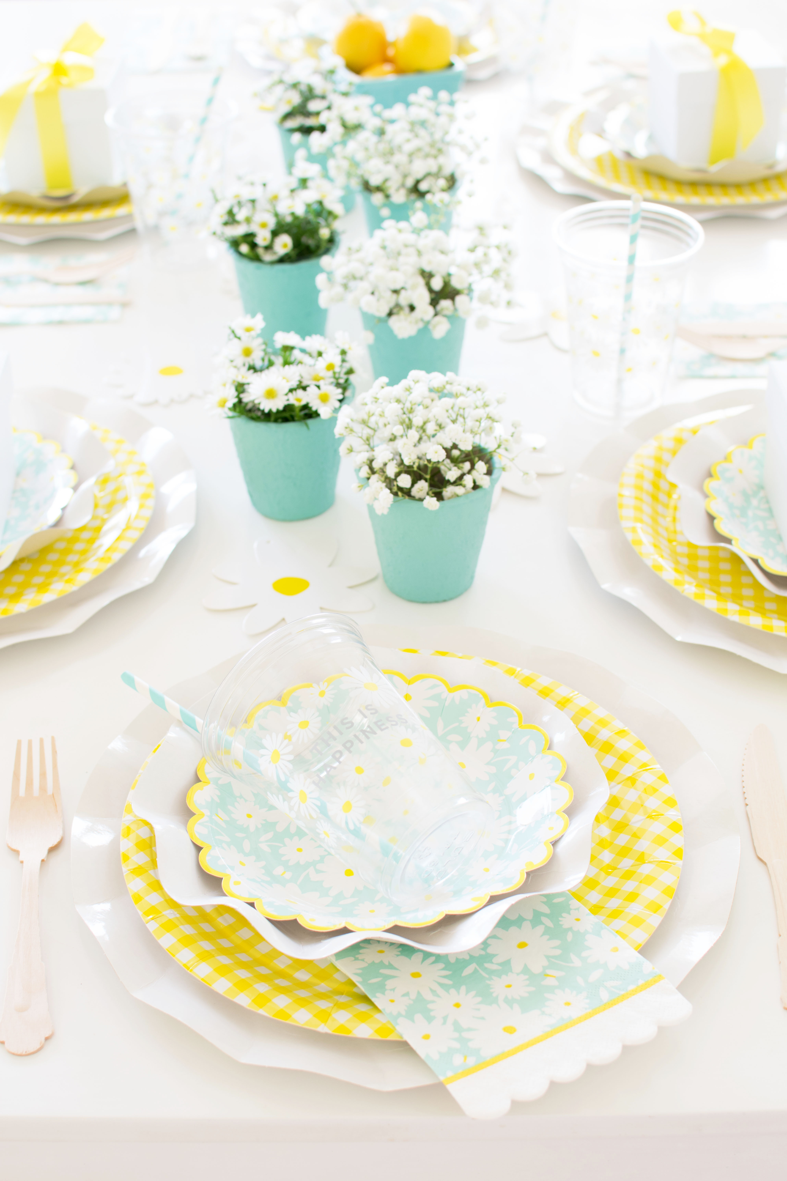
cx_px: 394
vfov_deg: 37.9
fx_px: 1721
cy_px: 590
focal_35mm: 52
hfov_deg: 25.8
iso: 200
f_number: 4
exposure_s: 1/30
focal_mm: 35
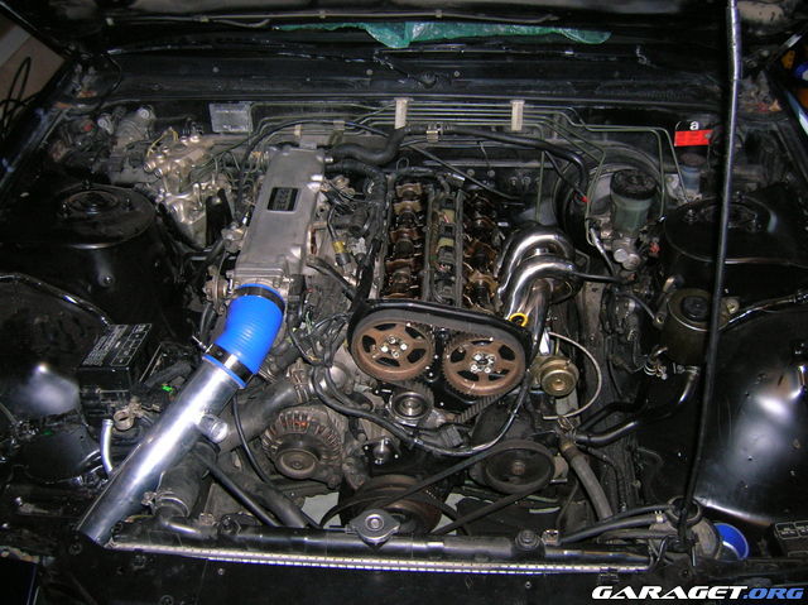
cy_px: 302
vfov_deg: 41.7
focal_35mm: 34
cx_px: 404
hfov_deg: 54.0
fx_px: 793
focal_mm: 5.7
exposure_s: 1/60.1
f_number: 2.9
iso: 104
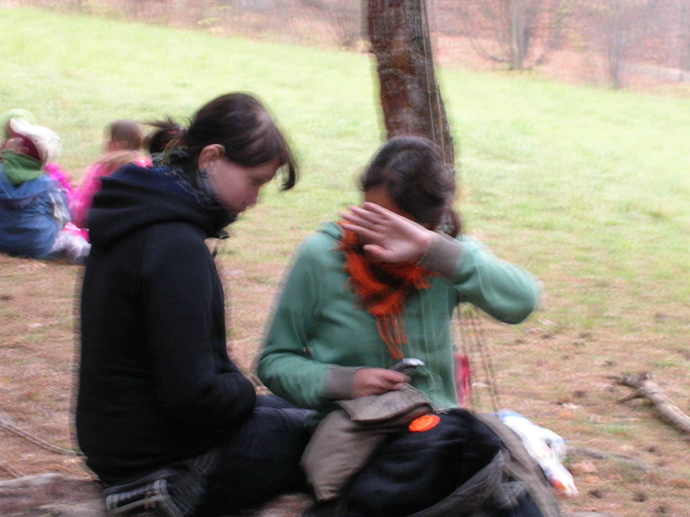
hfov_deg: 17.1
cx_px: 345
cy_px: 258
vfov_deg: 12.9
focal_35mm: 115
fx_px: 2292
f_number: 4.9
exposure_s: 1/8.1
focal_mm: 17.4
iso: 118
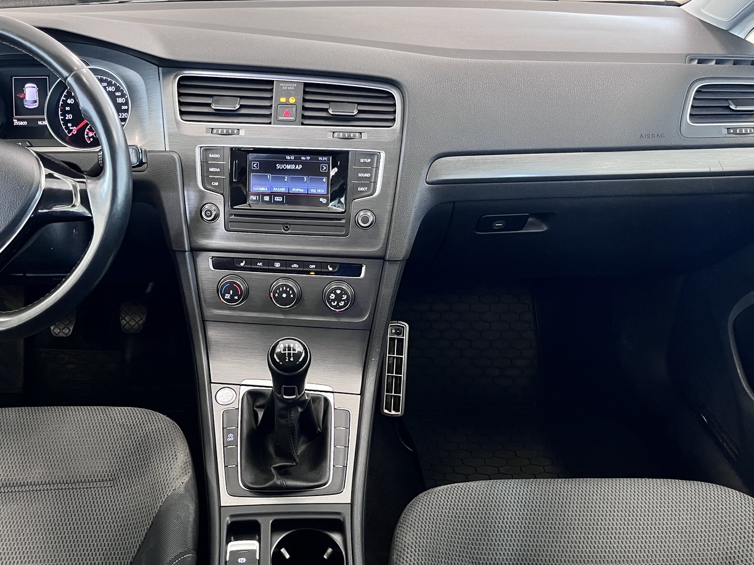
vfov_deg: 41.8
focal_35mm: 34
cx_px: 296
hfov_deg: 53.5
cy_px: 263
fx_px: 741
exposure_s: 1/50
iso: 320
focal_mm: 5.1
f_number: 1.6
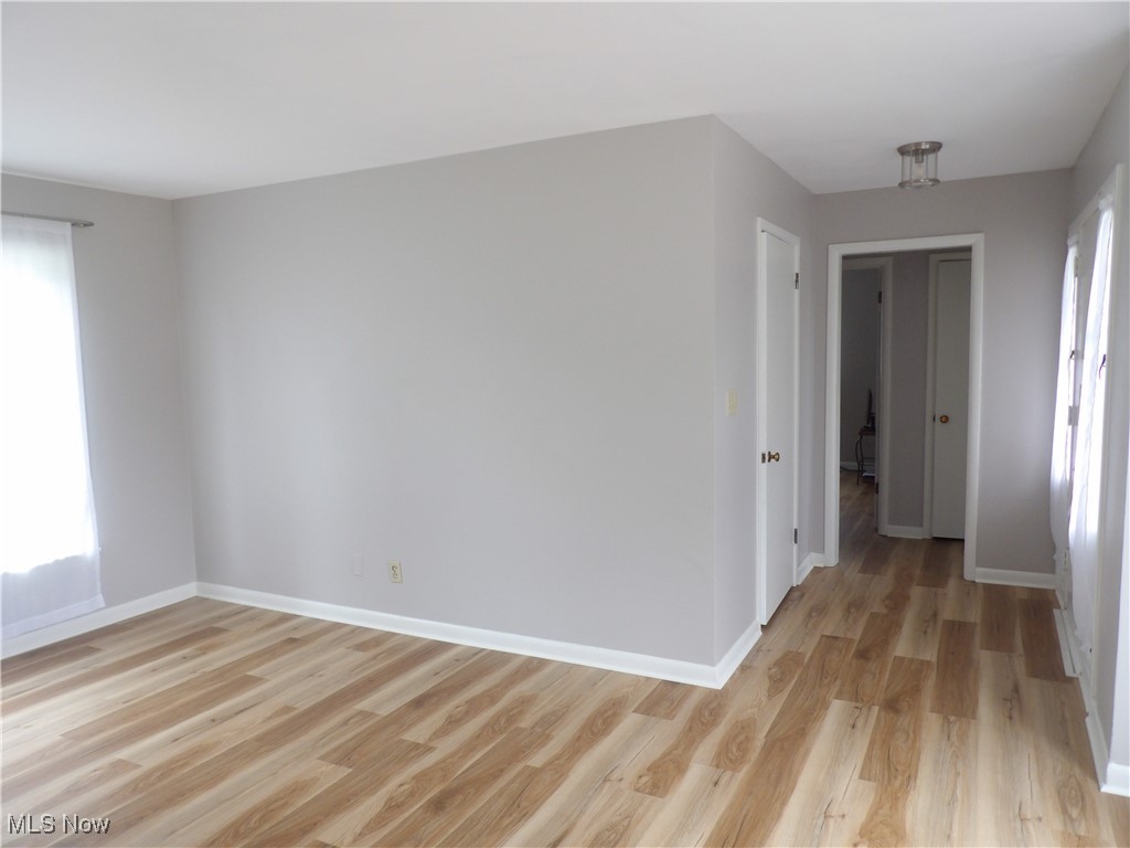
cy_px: 424
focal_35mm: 24
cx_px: 565
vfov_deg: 56.8
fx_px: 783
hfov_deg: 71.6
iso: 170
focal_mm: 4.3
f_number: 3.2
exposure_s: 1/60
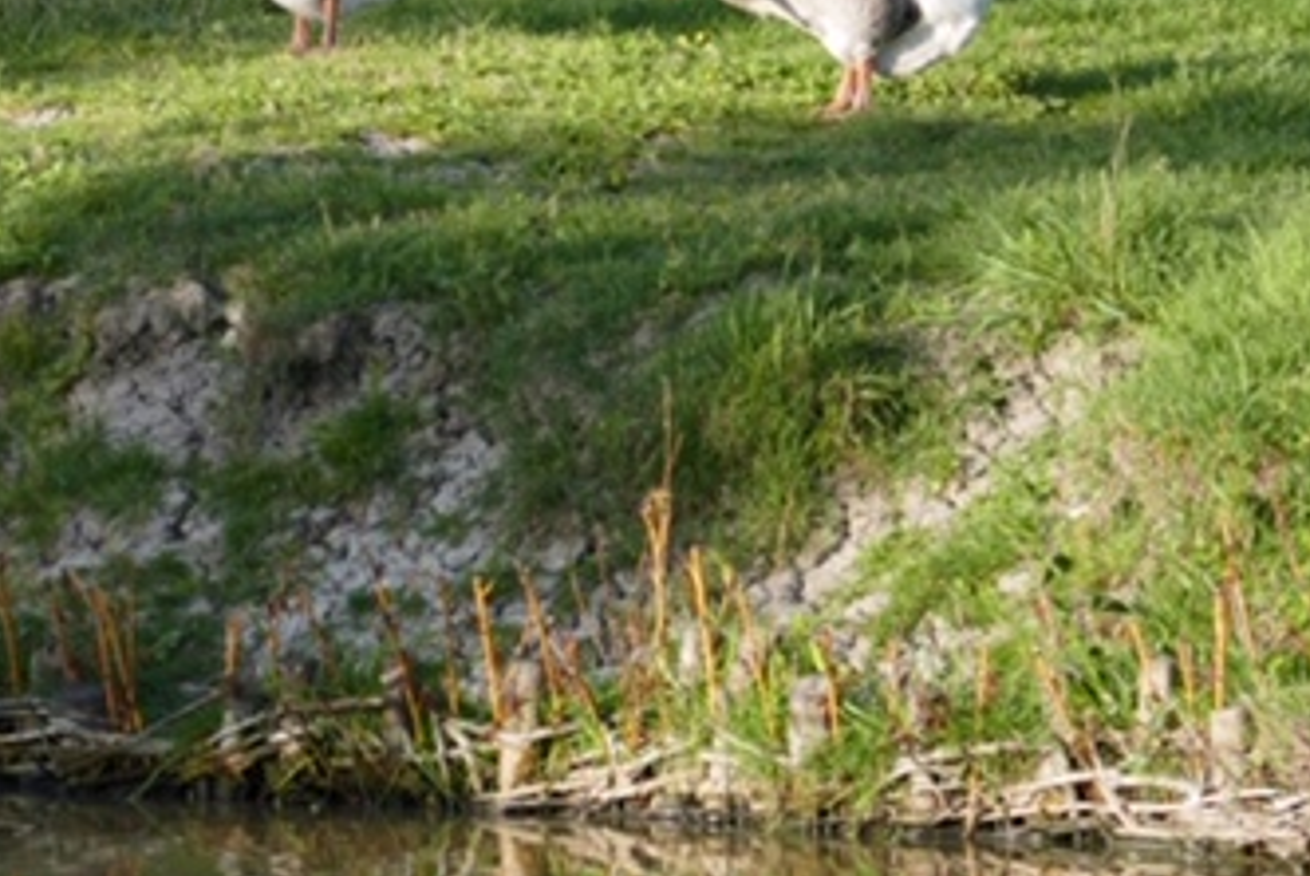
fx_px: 17263
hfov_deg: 4.3
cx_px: 667
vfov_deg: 2.9
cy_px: 71
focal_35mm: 474
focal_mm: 89.6
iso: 125
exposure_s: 1/200
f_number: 5.9
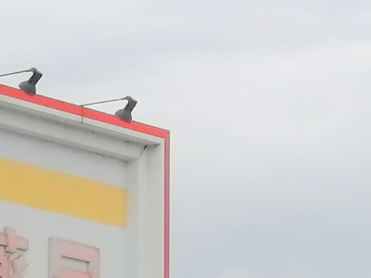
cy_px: 454
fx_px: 2550
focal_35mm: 238
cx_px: -598
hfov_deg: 7.6
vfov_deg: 6.1
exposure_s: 1/1580
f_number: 1.8
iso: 50
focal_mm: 3.62
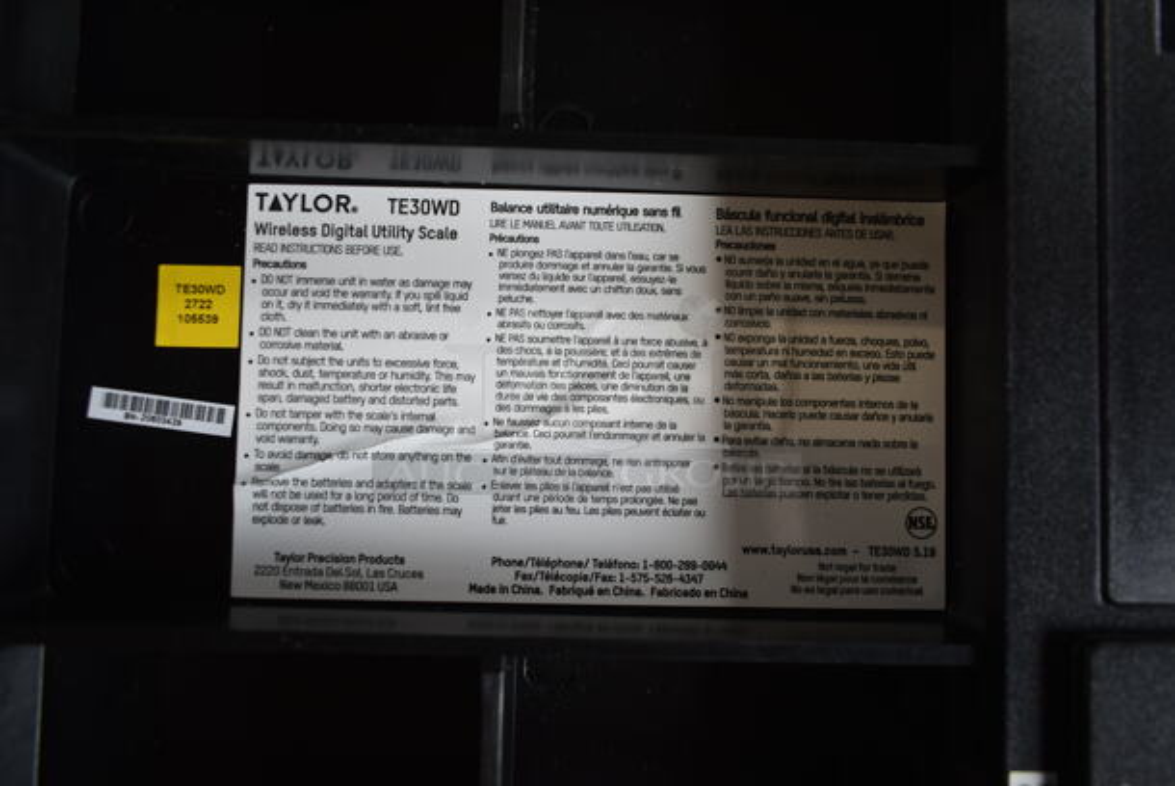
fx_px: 882
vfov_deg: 48.0
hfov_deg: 67.3
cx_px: 588
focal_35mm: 27
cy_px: 393
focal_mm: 18
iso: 160
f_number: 3.5
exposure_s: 1/30
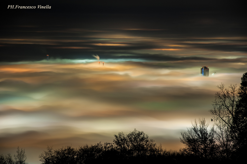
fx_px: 720
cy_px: 82
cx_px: 124
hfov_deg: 19.5
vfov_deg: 13.0
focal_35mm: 105
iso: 320
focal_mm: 105
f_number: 5.6
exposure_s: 20
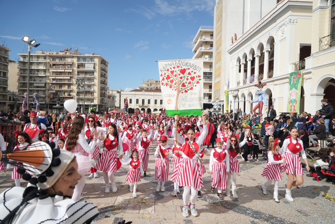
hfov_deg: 73.7
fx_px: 224
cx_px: 168
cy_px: 112
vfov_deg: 53.2
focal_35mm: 24
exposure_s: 1/6400
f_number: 4
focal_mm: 24
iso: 500
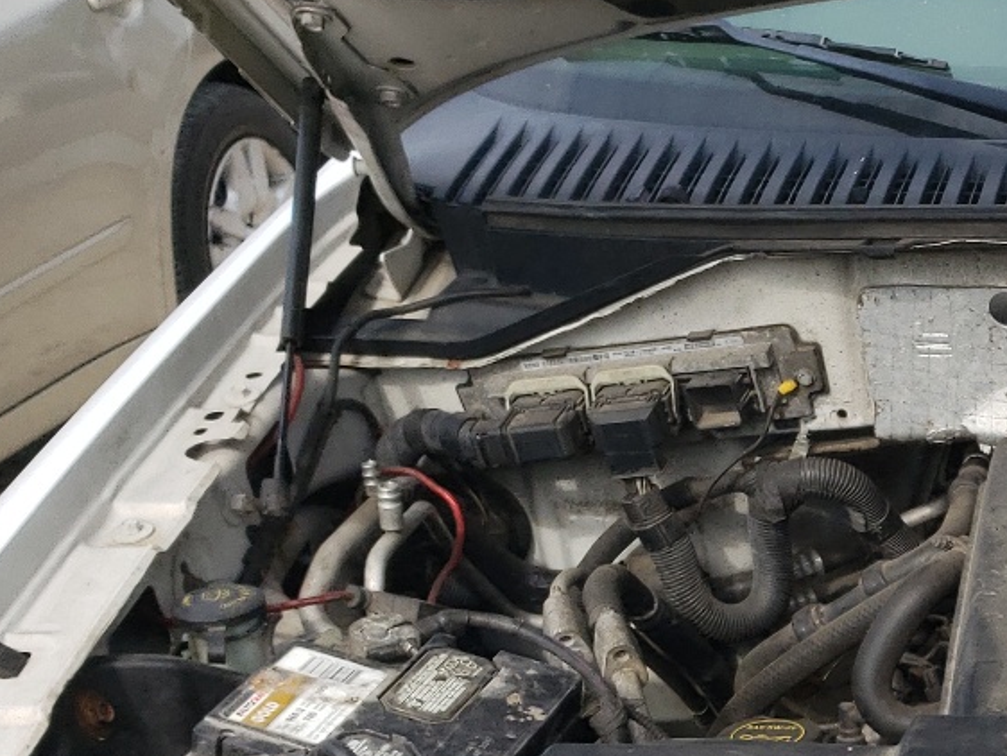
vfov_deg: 18.8
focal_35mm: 74
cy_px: 912
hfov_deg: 23.2
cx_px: 1328
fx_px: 2154
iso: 50
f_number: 1.5
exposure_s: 1/1667
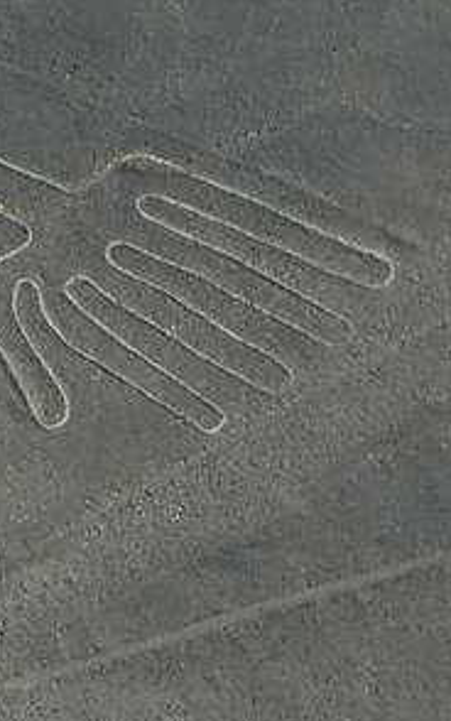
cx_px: -2130
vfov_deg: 3.8
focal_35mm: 550
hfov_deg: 2.3
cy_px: 741
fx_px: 10806
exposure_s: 1/250
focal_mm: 66
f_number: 8
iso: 200
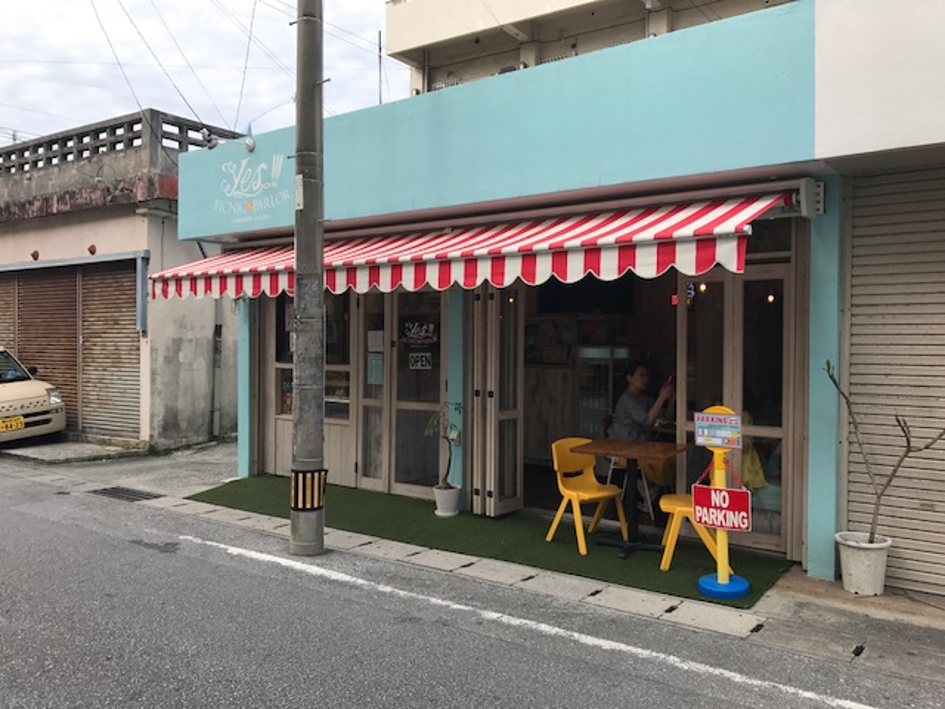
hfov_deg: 63.4
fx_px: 764
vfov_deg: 49.7
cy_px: 354
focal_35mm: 28
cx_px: 472
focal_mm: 3.99
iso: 20
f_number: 1.8
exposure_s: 1/1168
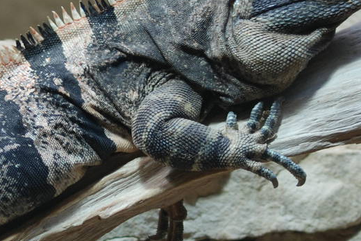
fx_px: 3243
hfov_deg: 6.4
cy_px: 161
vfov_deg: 4.3
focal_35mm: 323
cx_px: 17
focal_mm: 70
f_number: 4
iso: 200
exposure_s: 1/125
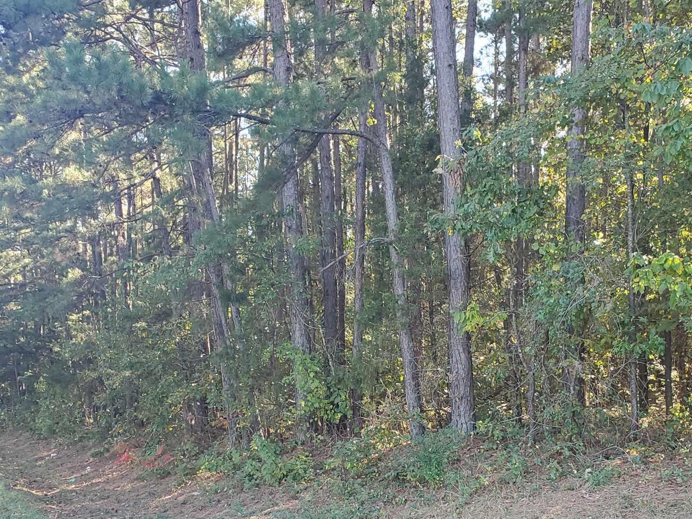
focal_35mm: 41
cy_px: 424
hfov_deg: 45.8
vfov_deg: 34.0
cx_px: 348
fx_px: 820
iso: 125
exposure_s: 1/120
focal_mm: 4.3
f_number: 2.4
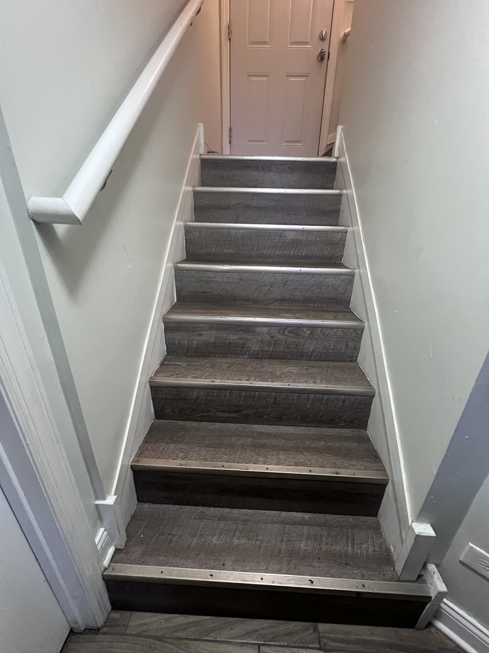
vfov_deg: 106.2
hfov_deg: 89.9
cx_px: 244
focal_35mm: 13
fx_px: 245
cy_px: 326
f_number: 1.8
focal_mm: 1.57
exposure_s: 1/40
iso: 640
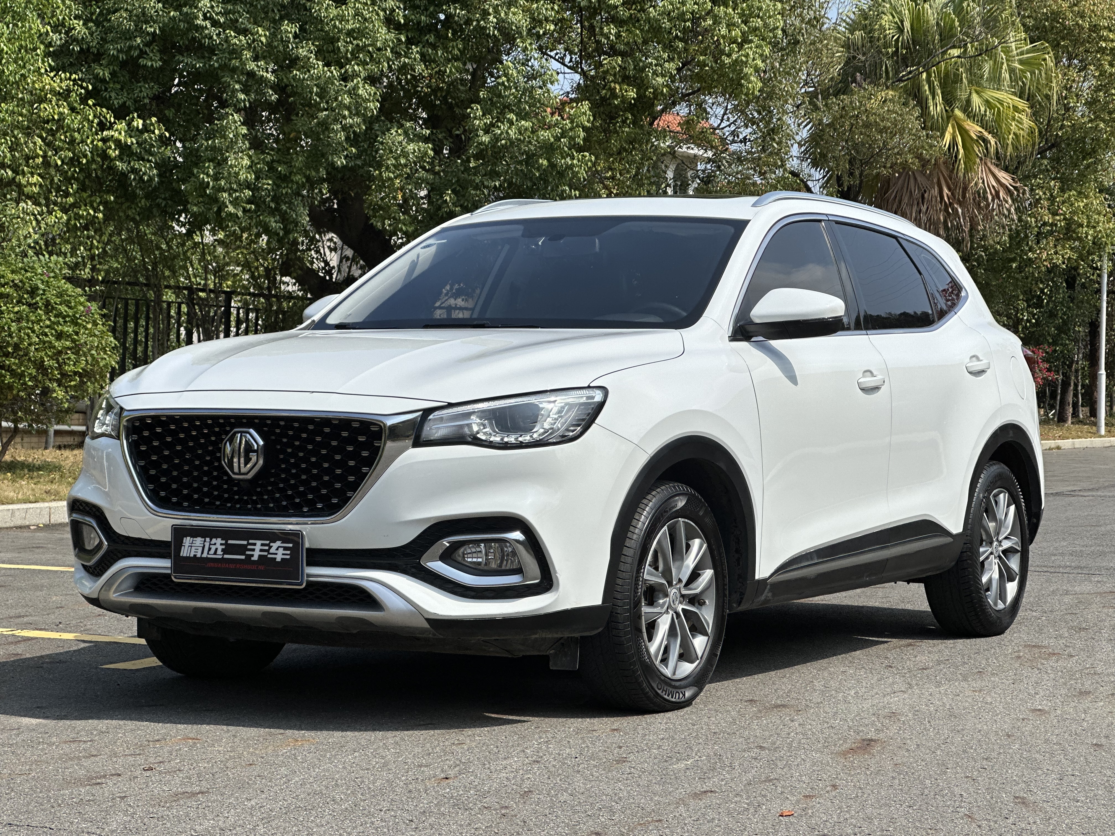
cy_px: 418
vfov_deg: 19.1
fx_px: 2480
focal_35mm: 77
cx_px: 558
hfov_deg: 25.3
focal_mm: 9
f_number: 2.8
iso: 32
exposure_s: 1/1220
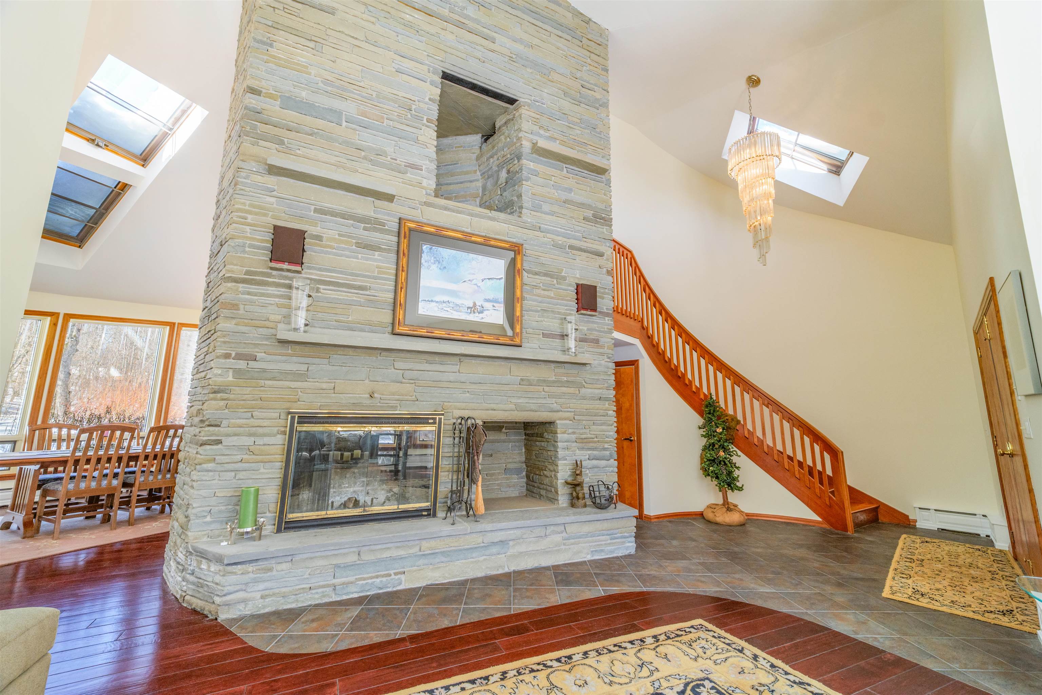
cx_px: 521
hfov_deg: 104.3
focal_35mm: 14
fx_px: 405
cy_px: 348
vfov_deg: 81.2
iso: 1600
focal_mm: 14
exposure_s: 1/100
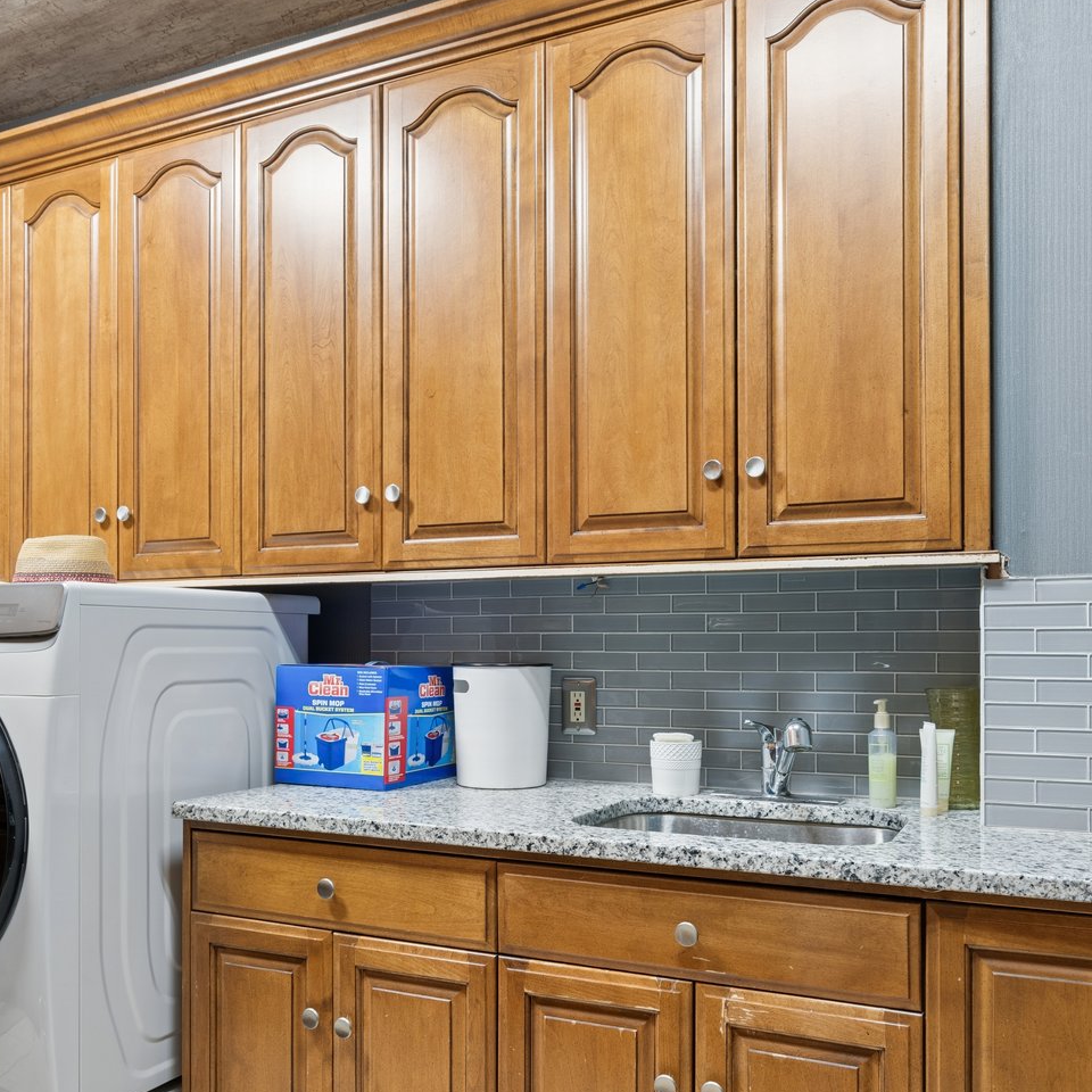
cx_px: 555
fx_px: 1035
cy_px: 693
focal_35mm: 29
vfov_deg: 54.9
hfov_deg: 55.6
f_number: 7.1
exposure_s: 1/3.33
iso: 200
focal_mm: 16
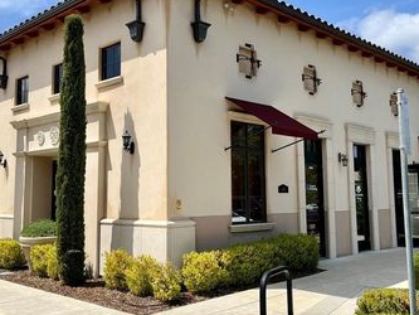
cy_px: 130
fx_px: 472
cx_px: 190
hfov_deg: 47.8
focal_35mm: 39
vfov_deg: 36.7
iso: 50
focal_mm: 5.1
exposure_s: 1/4651
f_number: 1.6
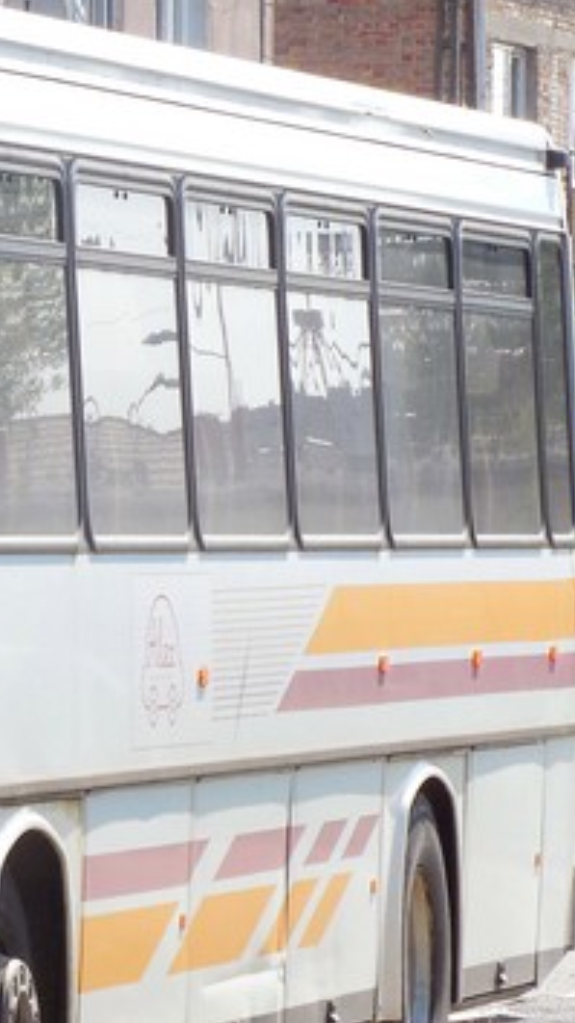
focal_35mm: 419
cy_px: 613
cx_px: -370
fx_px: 11363
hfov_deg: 2.9
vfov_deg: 5.2
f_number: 5
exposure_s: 1/320
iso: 125
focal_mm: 30.6
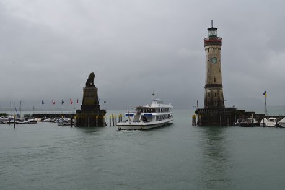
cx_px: 142
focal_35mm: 39
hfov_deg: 49.5
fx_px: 309
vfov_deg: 34.2
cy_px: 95
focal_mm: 26
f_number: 11
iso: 125
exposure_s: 1/125
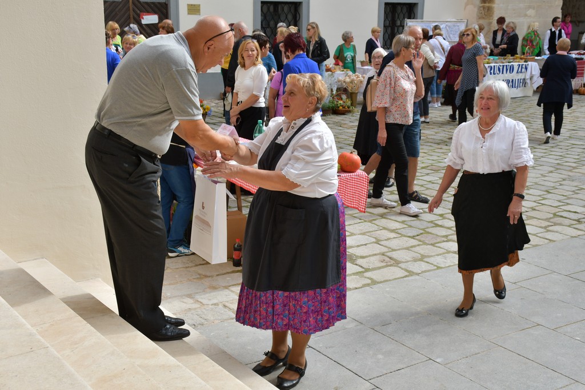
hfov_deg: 41.1
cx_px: 292
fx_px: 780
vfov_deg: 28.1
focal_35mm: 48
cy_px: 195
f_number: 8
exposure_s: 1/250
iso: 140
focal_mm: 32
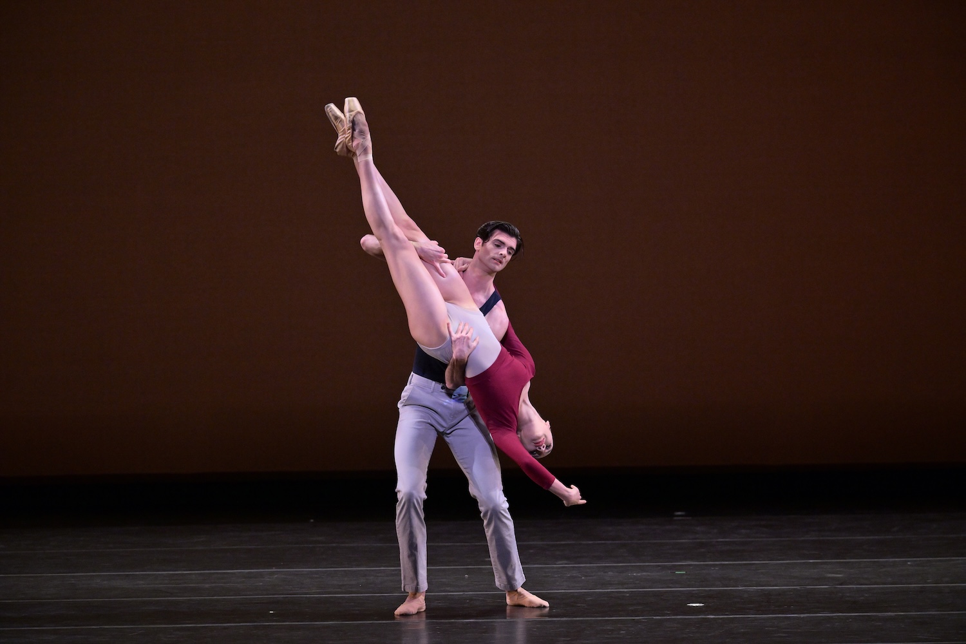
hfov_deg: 6.2
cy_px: 322
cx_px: 483
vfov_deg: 4.2
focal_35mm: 330
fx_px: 8854
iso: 3200
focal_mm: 330
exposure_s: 1/500
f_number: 4
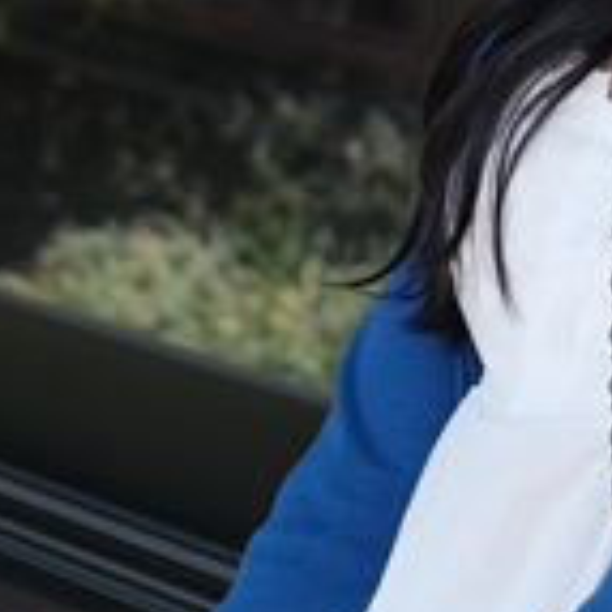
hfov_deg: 5.5
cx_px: 492
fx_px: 6421
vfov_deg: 5.4
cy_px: -167
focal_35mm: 321
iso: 320
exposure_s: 1/420
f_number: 3.2
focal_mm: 33
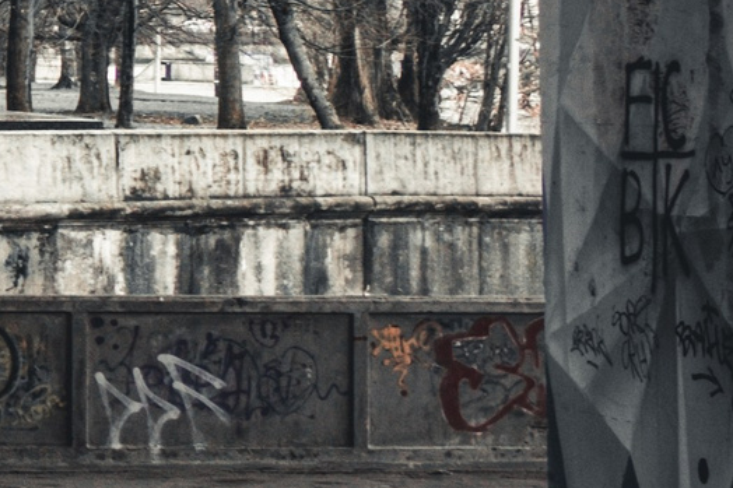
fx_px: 3480
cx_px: -873
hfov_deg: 10.7
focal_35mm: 171
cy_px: -223
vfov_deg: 7.9
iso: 1600
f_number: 4
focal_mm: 23.5
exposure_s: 1/125
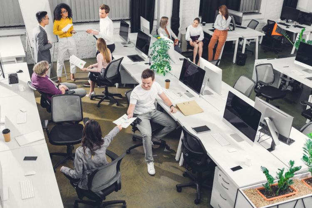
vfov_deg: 35.1
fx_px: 330
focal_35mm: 38
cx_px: 156
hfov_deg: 50.7
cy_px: 104
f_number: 3.2
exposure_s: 1/200
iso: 64
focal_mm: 38
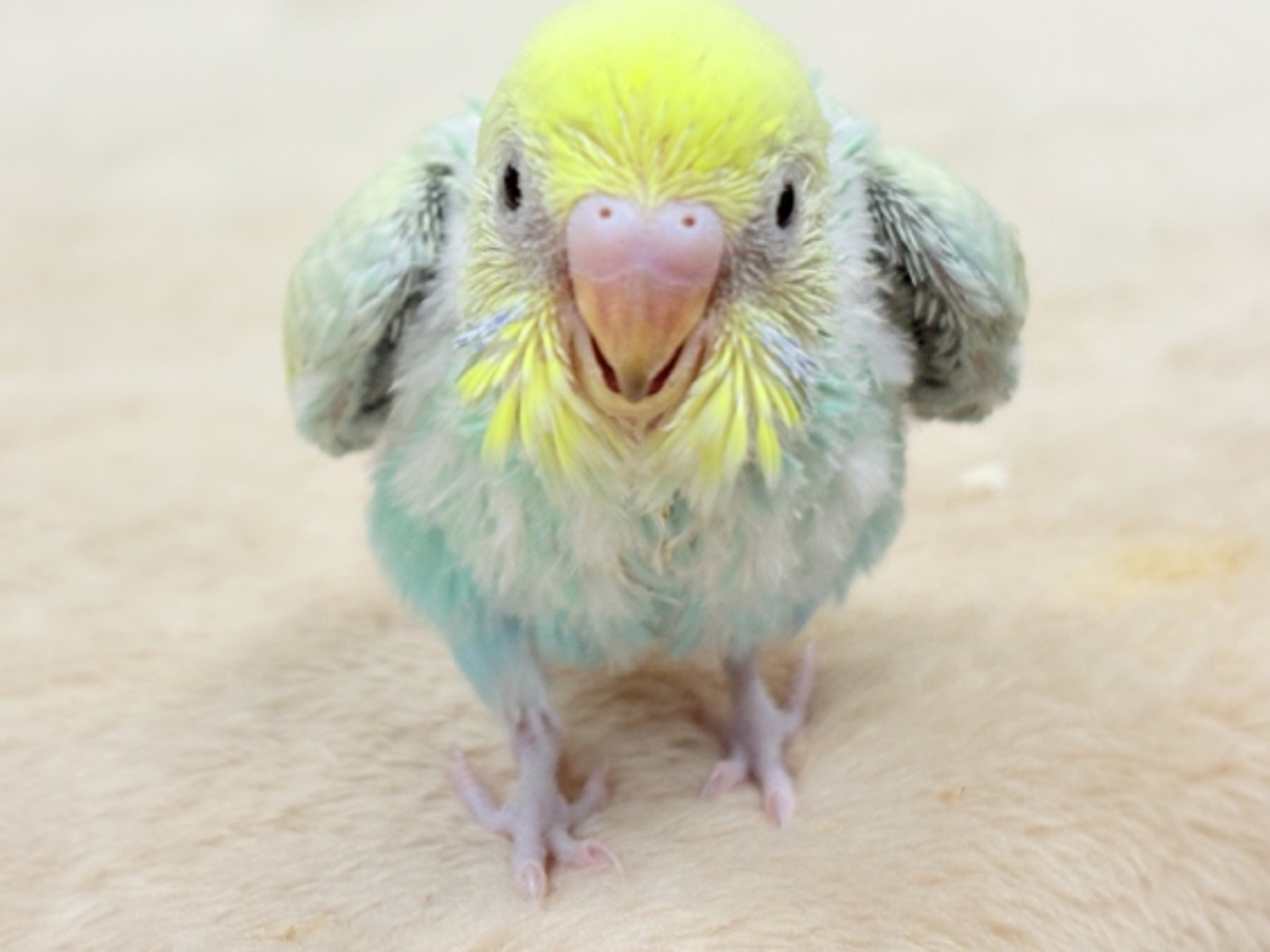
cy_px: 419
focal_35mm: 59
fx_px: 2165
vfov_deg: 24.8
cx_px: 667
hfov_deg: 32.7
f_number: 1.6
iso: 40
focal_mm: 5.96
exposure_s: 1/121
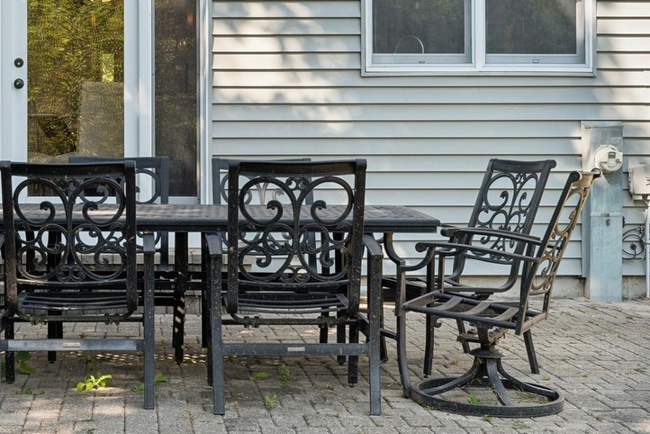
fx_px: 1174
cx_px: 238
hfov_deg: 30.8
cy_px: 171
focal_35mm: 65
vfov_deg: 20.9
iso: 200
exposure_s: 1/250
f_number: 8
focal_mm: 29
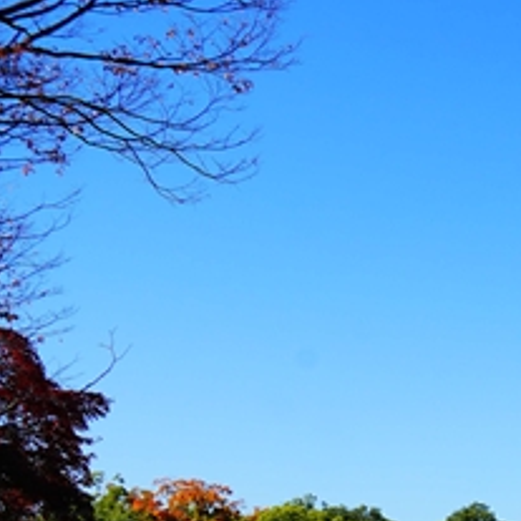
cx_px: 883
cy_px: 608
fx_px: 1345
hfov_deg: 18.2
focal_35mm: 79
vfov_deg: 20.6
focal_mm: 24
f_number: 8
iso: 100
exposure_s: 1/200
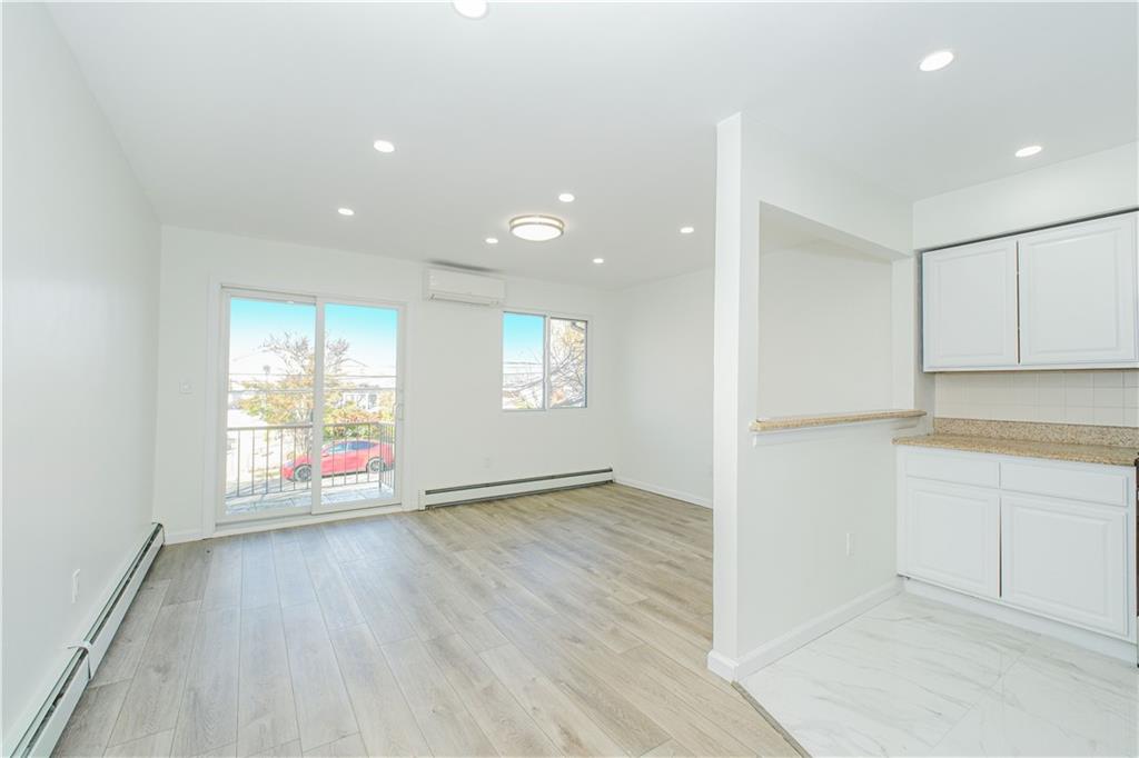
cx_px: 570
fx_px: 474
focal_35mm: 15
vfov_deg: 77.3
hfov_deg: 100.4
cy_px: 379
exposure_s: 1/125
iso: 1000
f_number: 8
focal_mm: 10
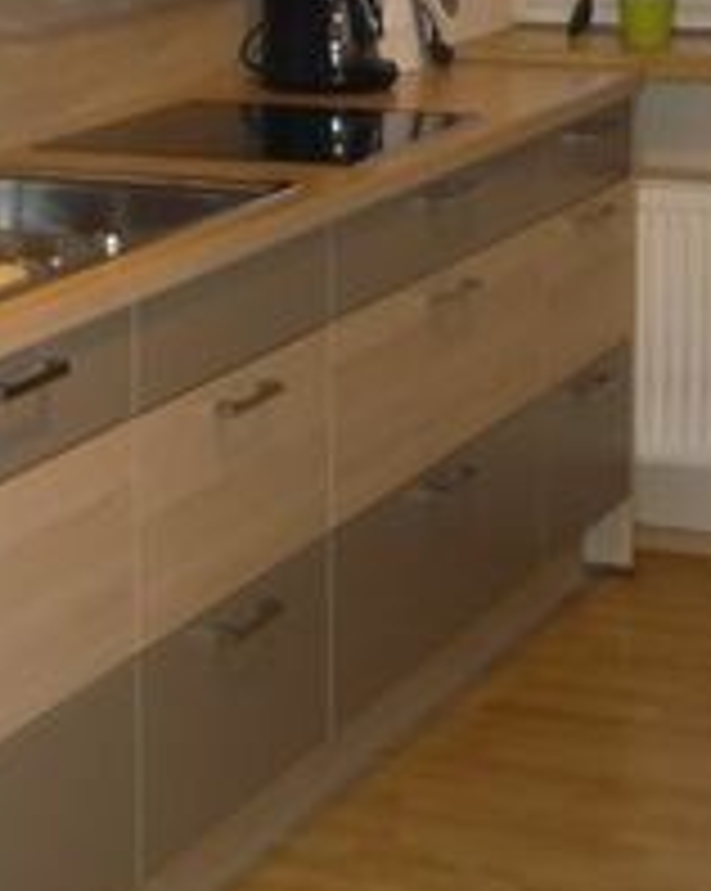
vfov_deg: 16.7
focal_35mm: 113
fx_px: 2977
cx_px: 11
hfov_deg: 13.4
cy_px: 40
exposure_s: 1/30
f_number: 3
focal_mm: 6.4
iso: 160
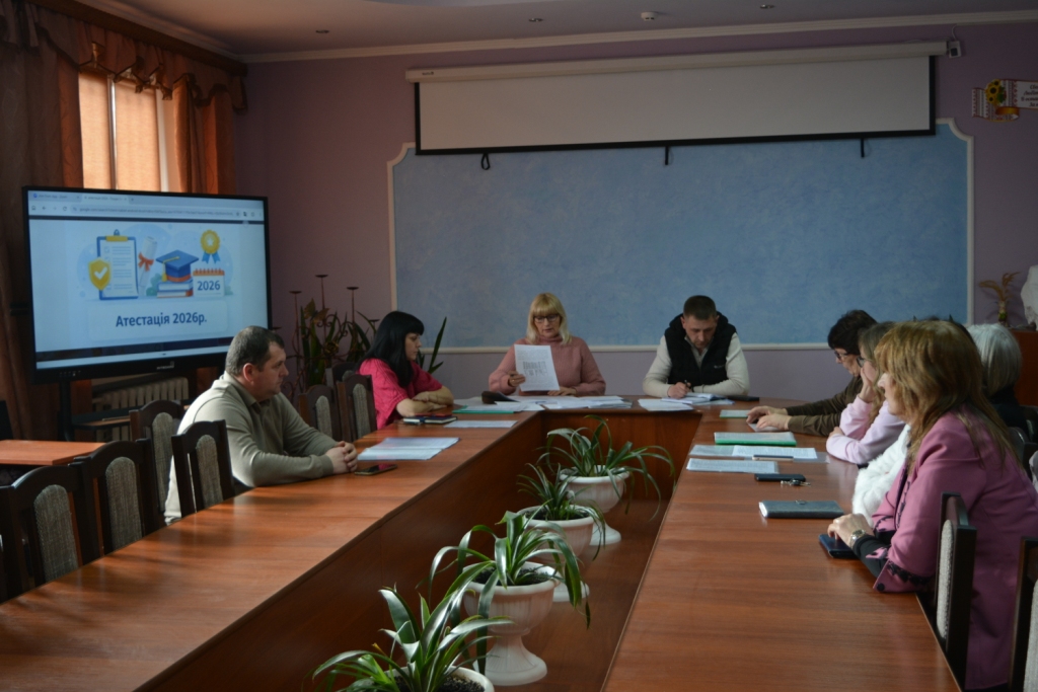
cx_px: 519
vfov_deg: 31.9
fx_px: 1211
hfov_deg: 46.4
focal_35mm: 42
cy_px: 346
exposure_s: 1/60
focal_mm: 28
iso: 400
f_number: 4.2
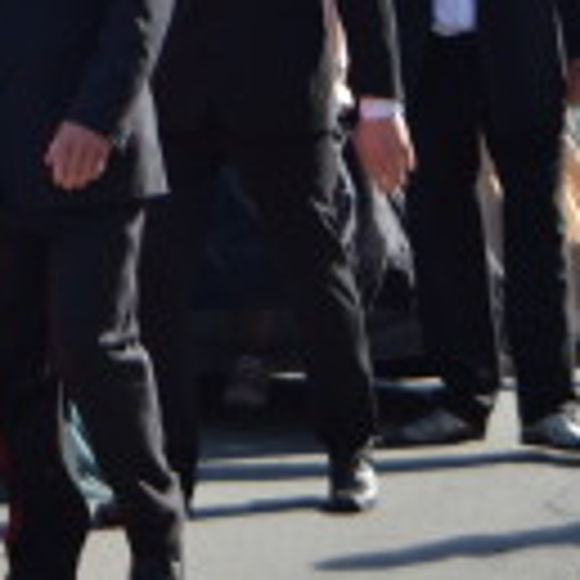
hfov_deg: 6.7
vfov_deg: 6.6
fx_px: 4940
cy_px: -265
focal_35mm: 261
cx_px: -117
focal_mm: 55
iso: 100
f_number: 6.3
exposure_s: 1/200
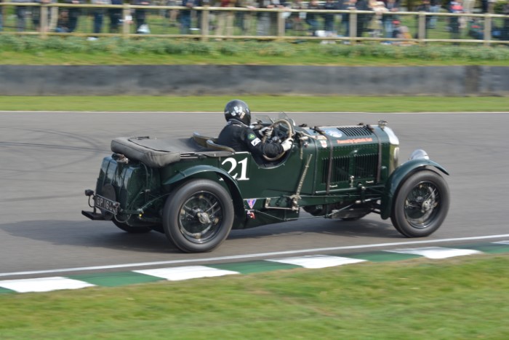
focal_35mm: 105
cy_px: 170
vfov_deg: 13.0
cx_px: 254
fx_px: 1485
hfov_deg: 19.5
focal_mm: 70
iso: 400
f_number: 11
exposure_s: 1/250
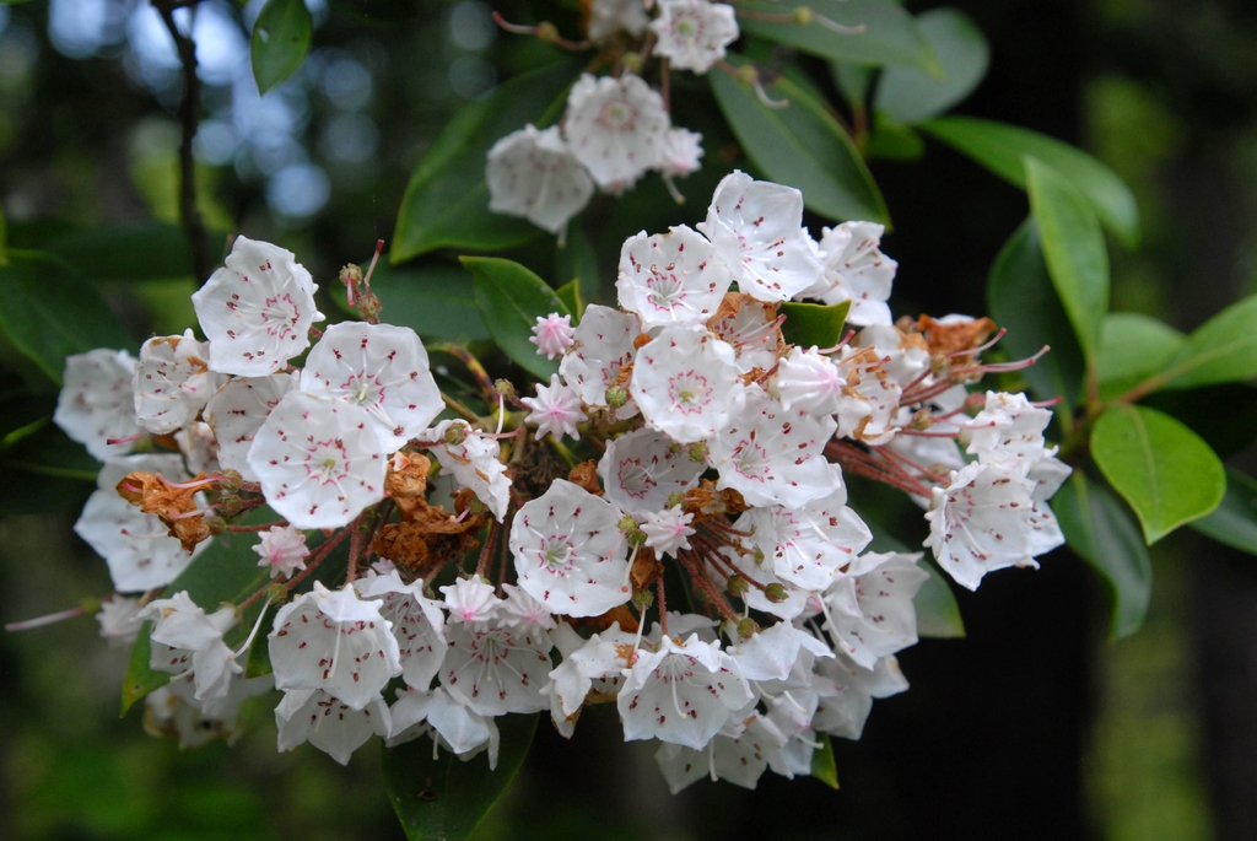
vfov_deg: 15.2
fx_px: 3146
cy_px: 420
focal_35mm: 90
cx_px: 628
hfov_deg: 22.6
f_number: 7.1
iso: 400
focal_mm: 60
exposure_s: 1/180
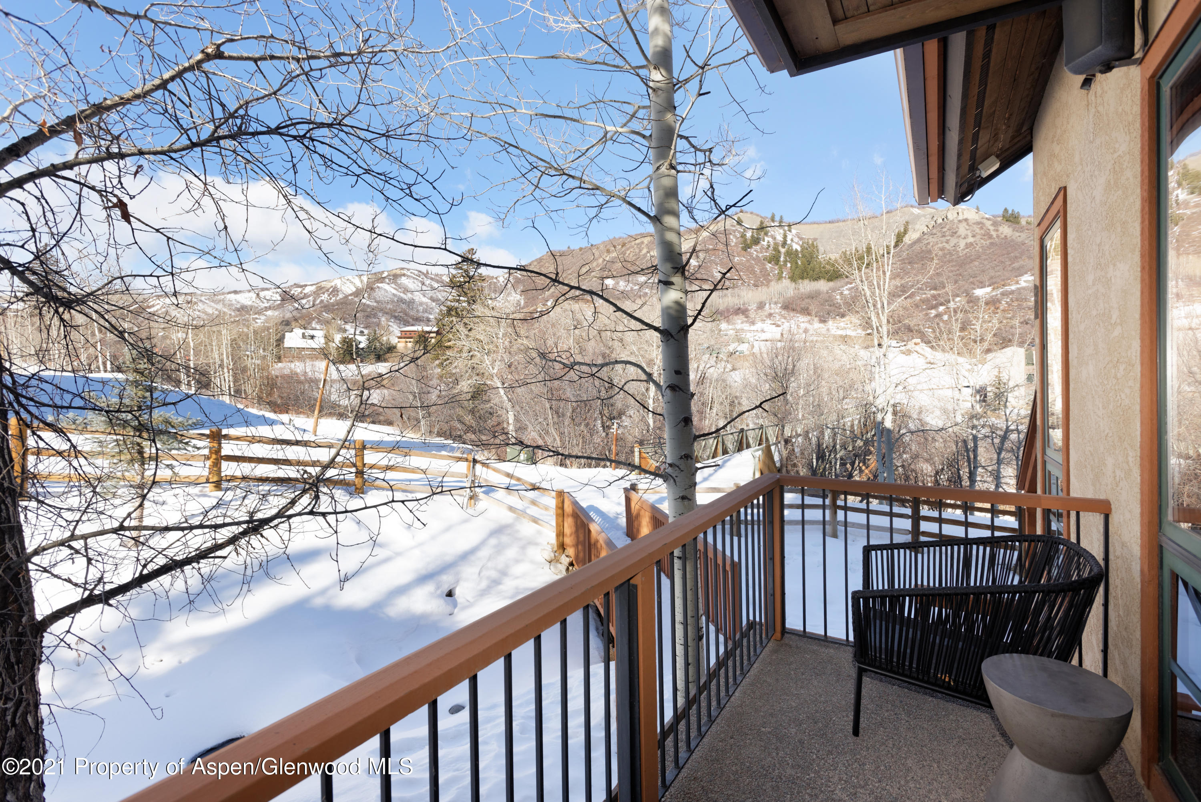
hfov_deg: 93.3
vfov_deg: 70.5
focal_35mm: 17
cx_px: 600
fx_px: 567
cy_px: 401
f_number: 6.3
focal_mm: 17
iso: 160
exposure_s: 1/320
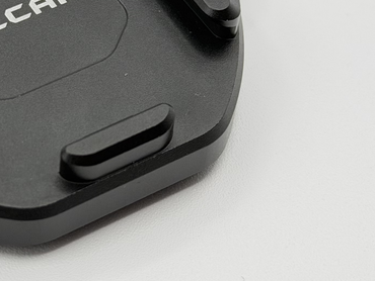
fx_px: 1518
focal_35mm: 140
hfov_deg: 13.9
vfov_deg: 10.6
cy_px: 37
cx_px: 14
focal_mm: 6.76
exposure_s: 1/699
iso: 80
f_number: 1.78
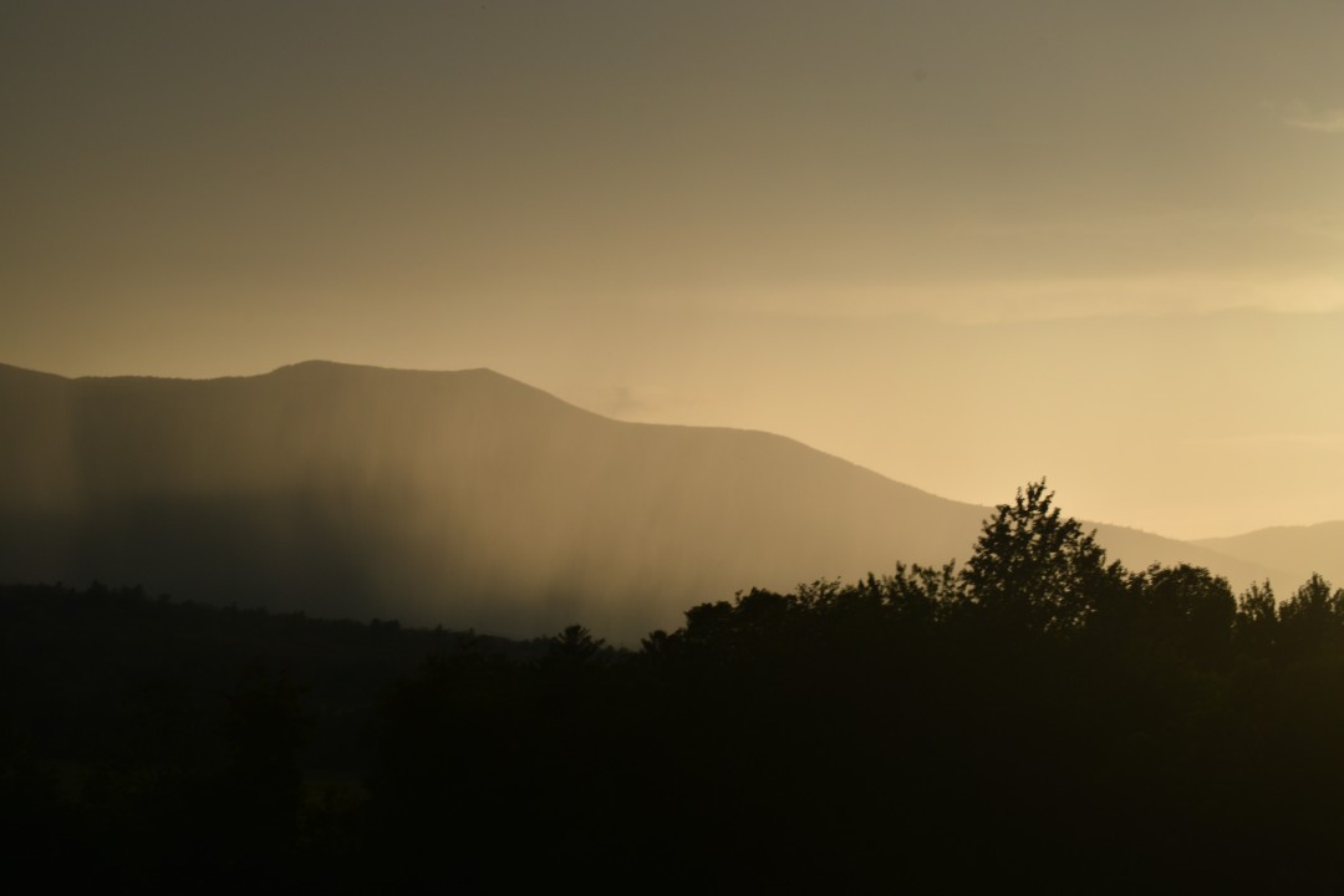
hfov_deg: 24.6
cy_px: 448
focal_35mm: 82
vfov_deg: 16.6
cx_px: 672
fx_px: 3080
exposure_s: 1/200
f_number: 16
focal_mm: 55
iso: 100
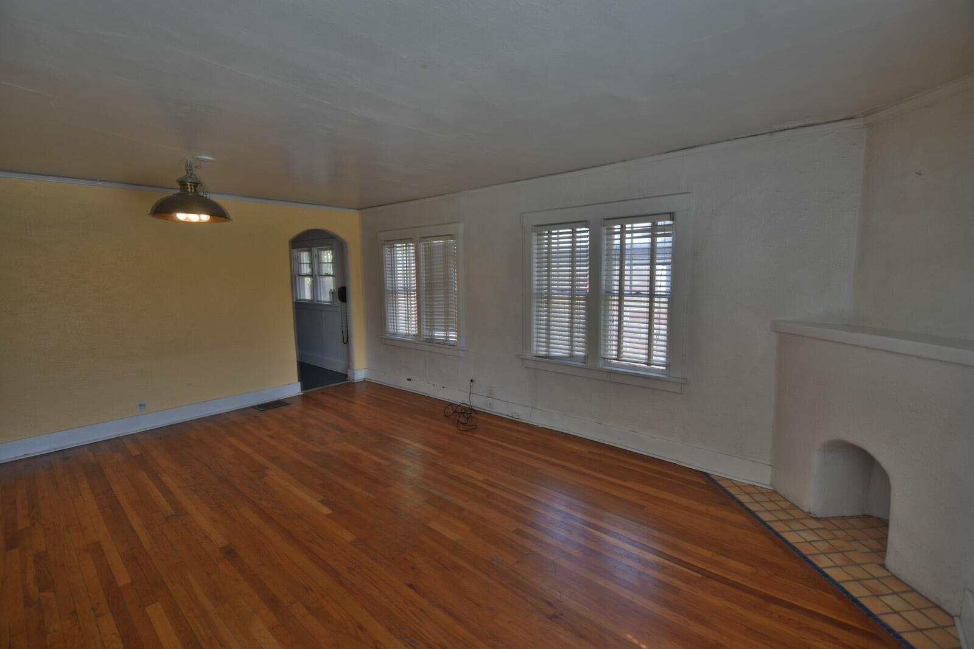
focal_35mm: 15
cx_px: 487
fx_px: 406
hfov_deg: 100.4
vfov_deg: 77.3
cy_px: 324
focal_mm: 10
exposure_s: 1/50
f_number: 3.5
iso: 100
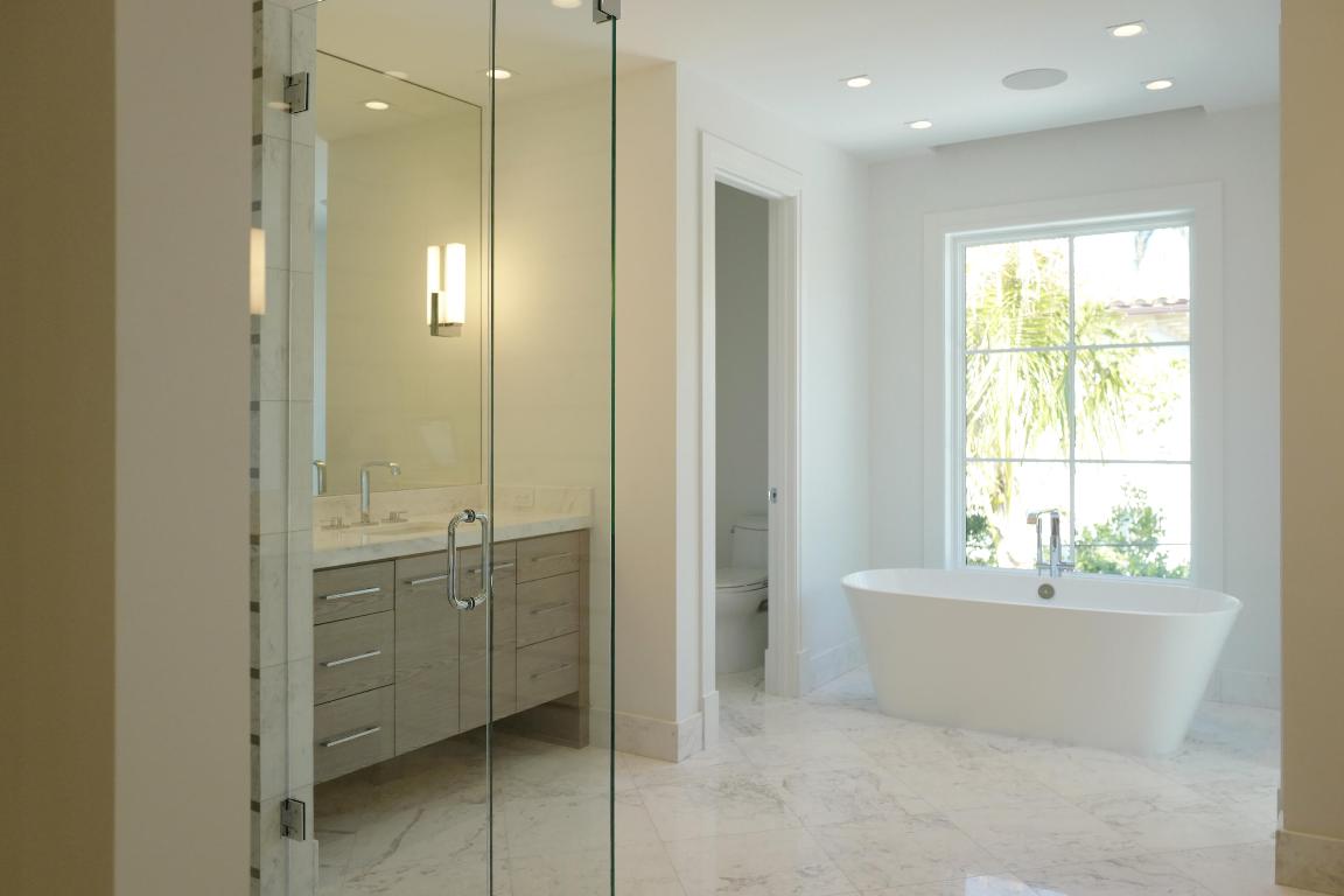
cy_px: 448
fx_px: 1045
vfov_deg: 46.4
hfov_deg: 65.5
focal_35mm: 28
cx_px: 672
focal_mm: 28
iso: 800
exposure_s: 1/800
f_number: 3.5
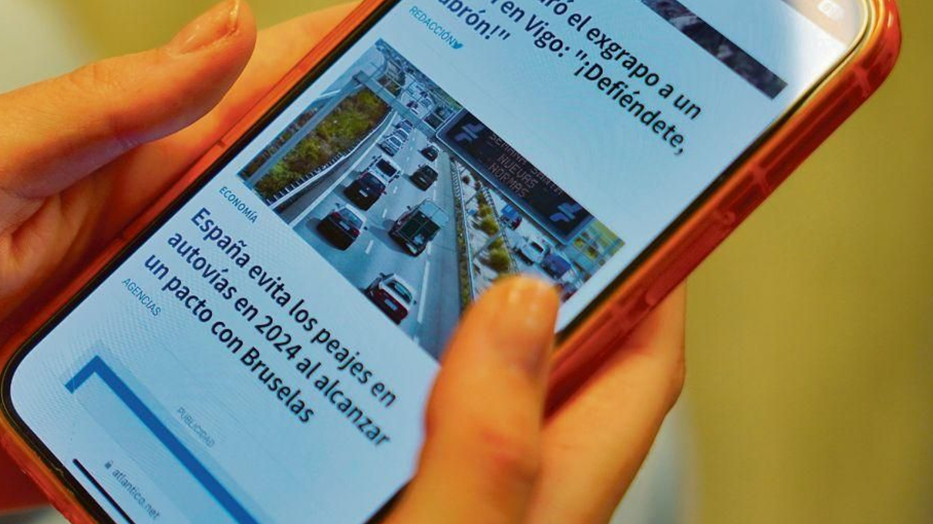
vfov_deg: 12.5
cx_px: 360
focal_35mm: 97
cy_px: 164
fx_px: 2399
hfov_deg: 22.0
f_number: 4
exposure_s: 1/160
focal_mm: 70
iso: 500
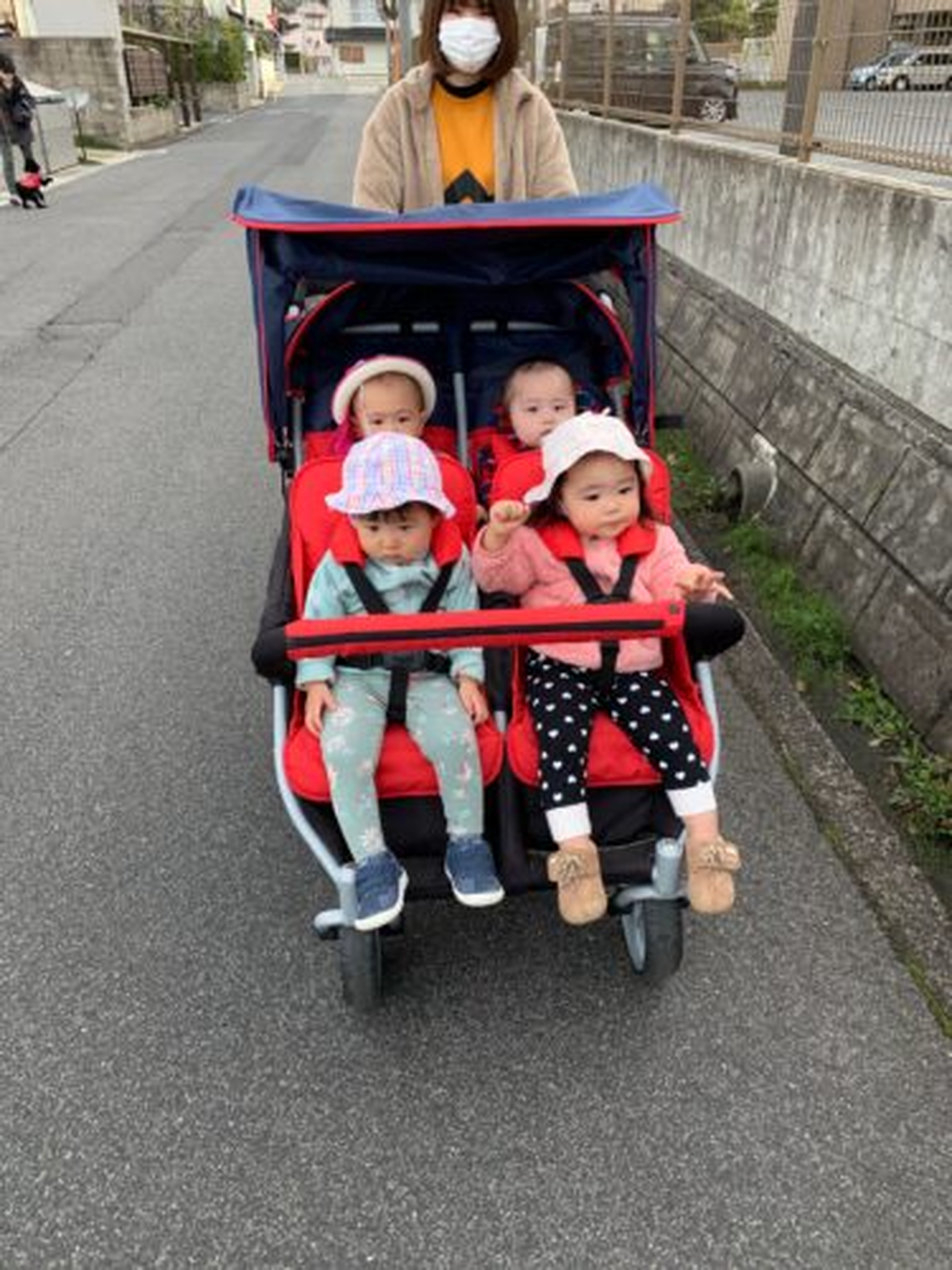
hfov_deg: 53.1
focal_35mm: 26
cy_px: 635
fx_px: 953
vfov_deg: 67.3
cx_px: 476
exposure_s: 1/583
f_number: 1.8
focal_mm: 4.25
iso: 25
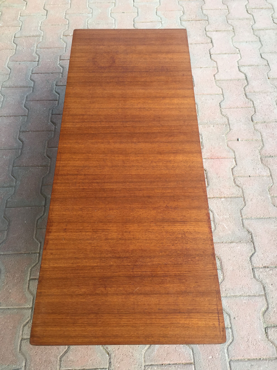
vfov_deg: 61.7
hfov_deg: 48.2
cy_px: 185
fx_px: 309
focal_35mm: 29
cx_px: 138
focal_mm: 4.15
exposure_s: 1/100
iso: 50
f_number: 2.2
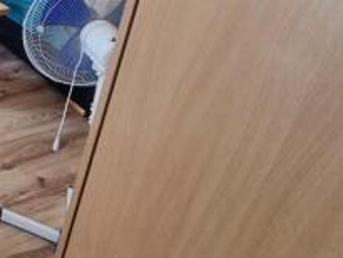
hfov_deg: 31.8
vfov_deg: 33.1
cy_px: -36
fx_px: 367
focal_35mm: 37
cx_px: -141
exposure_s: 1/50
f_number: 2.2
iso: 250
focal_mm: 2.2
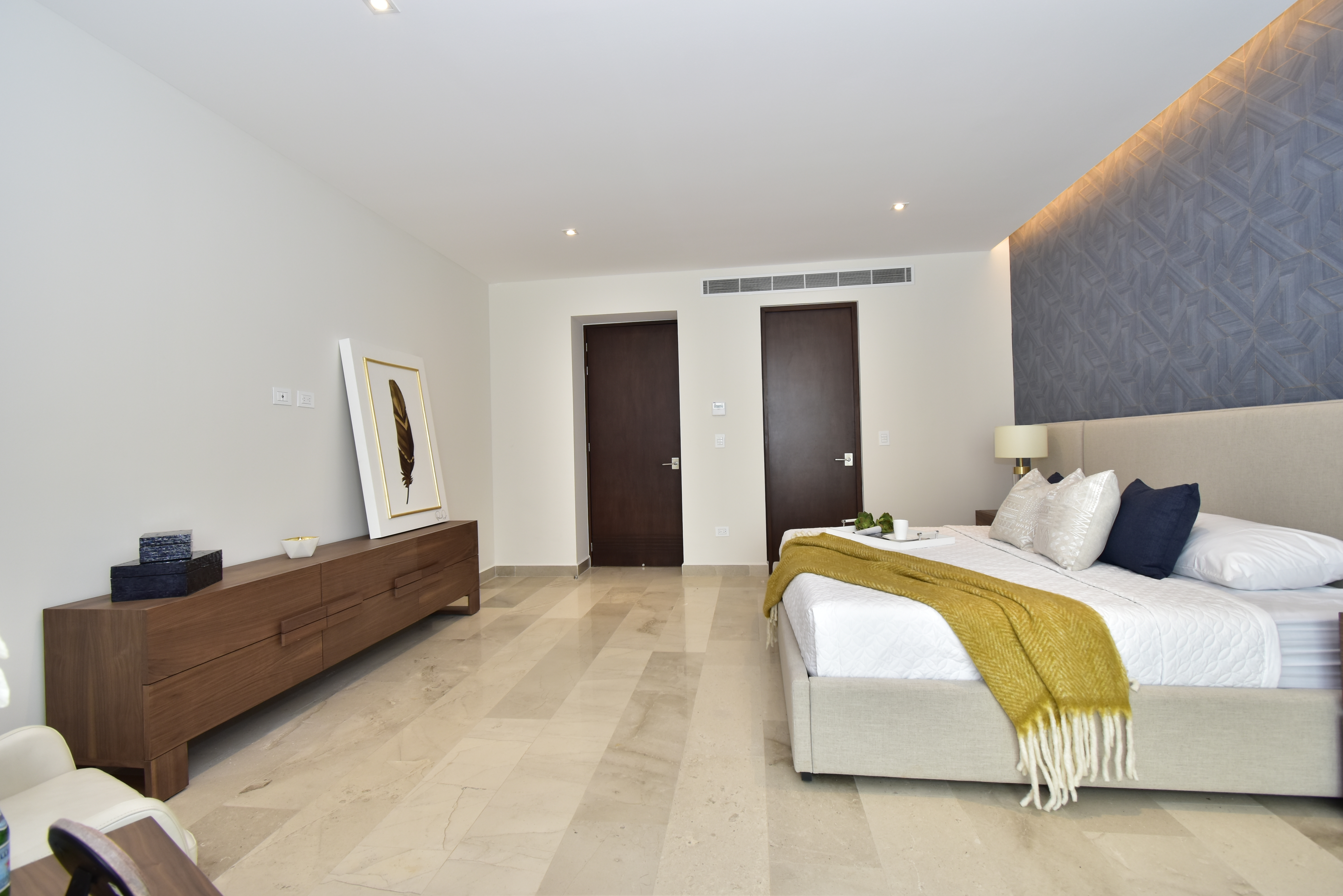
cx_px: 672
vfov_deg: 77.3
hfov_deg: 100.4
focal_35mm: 15
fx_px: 560
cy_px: 448
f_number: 5.6
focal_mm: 10
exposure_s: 1/20
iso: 200
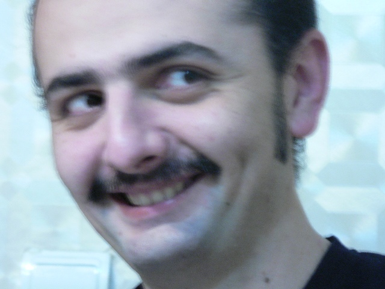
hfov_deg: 12.6
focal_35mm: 157
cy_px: 144
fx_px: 1746
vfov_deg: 9.5
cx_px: 192
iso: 200
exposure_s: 1/4
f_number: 3.3
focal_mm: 26.2
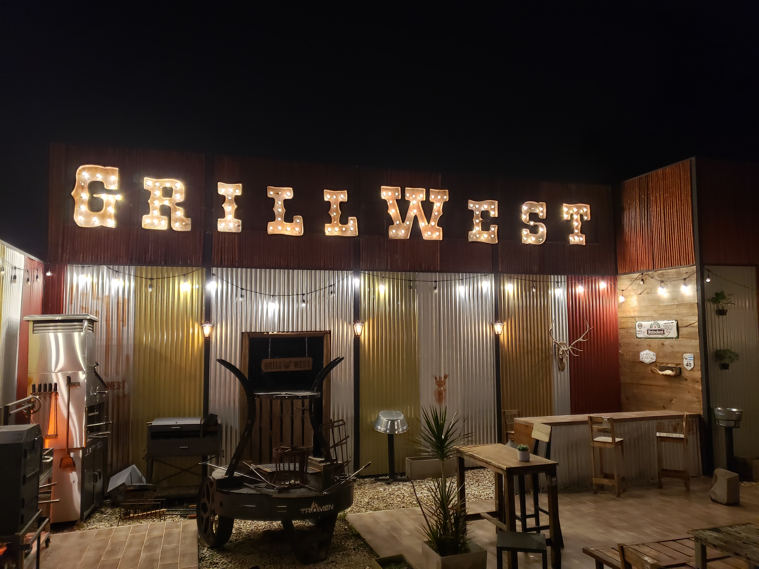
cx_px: 380
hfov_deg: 67.3
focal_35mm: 26
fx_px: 570
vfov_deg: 53.1
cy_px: 284
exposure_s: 1/50
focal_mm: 4.3
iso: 320
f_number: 1.5
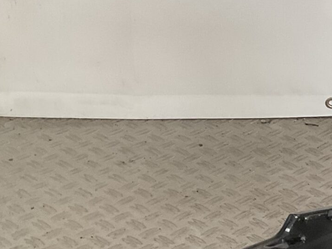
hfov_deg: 16.7
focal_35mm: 104
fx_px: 997
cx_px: 539
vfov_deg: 13.8
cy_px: 308
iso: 64
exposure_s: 1/50
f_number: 1.8
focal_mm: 3
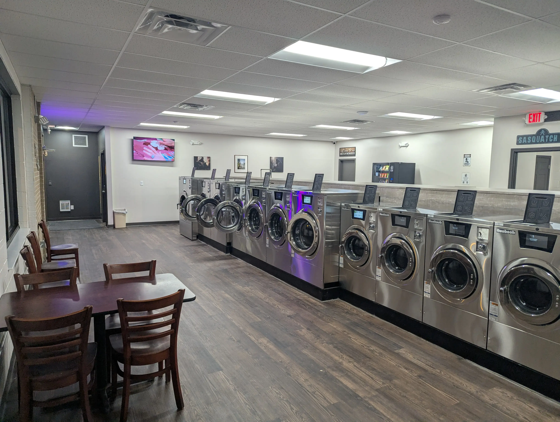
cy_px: 211
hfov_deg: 71.5
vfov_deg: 56.9
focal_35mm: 24
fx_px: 389
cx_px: 280
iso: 69
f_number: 1.85
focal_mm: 6.81
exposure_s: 1/68.7
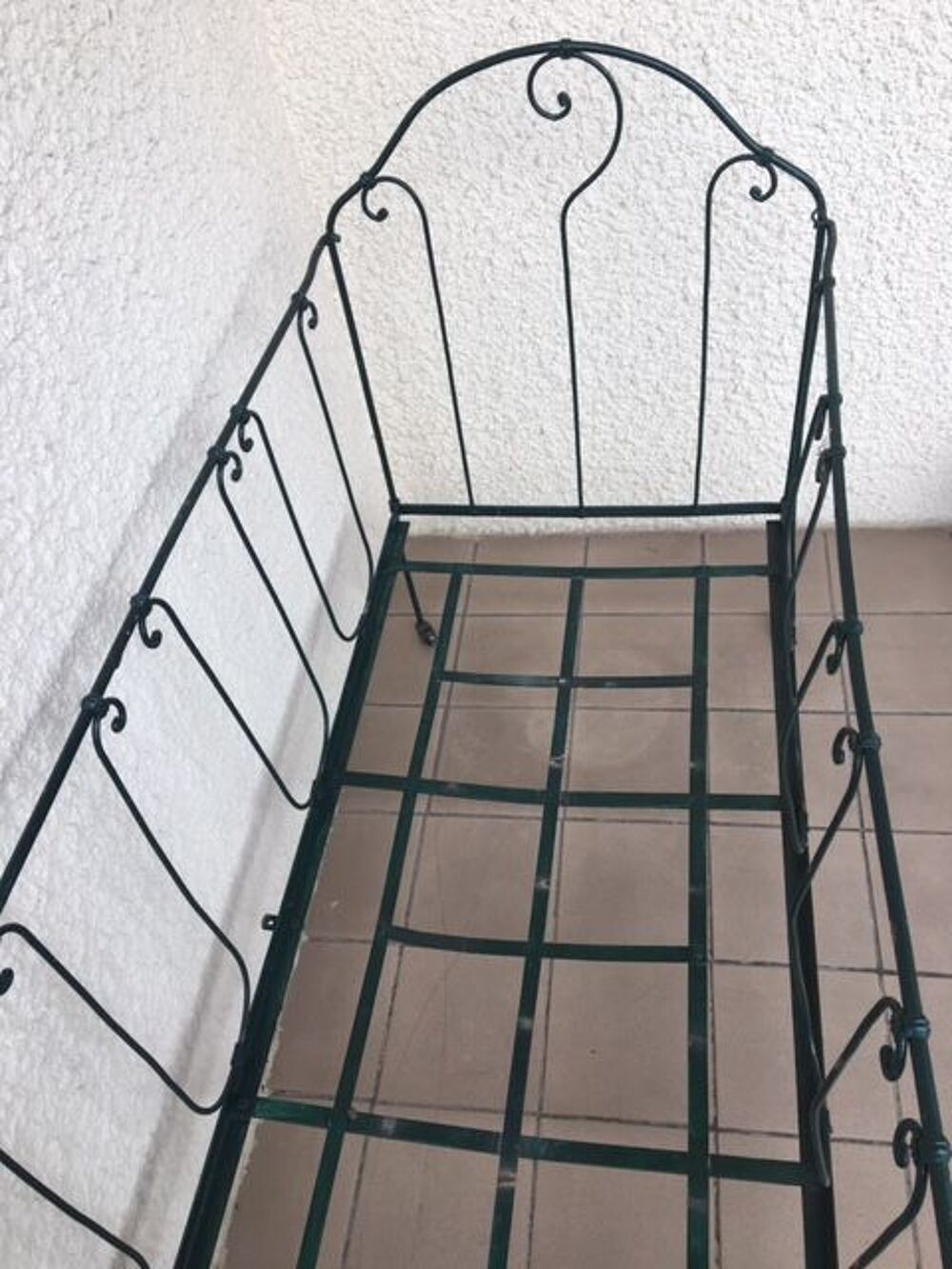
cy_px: 634
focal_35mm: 29
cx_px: 476
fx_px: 1063
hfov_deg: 48.2
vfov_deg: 61.7
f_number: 2.2
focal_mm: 4.15
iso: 25
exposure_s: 1/115
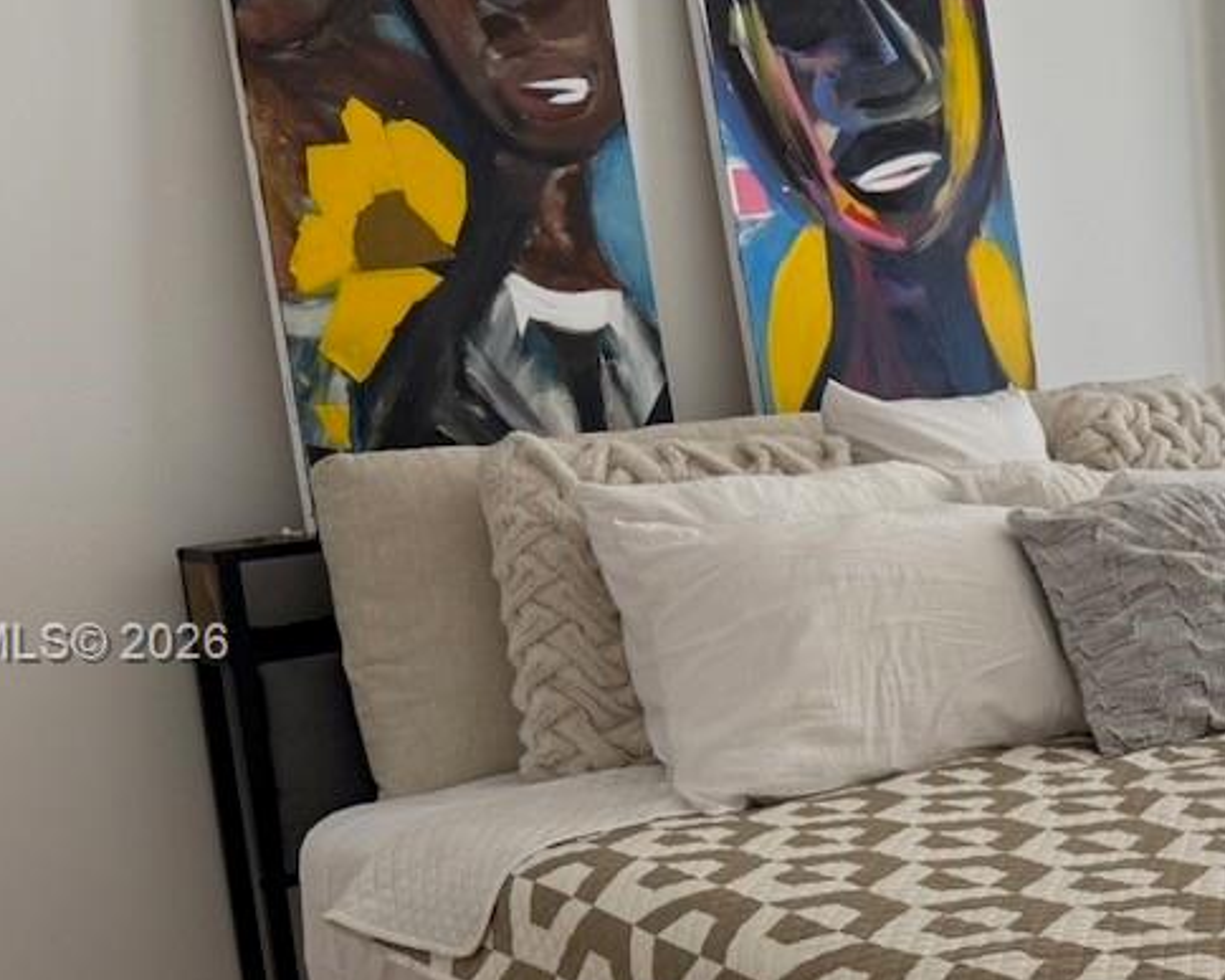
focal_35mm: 62
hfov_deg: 28.7
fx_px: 2247
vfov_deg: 24.5
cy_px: 646
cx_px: 1205
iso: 100
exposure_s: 1/330
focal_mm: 6.76
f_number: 1.78
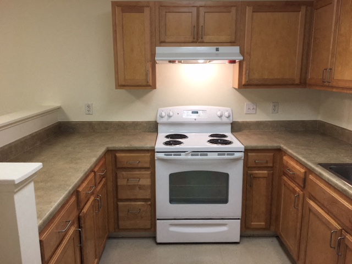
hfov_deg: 61.7
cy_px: 132
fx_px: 295
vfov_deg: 48.2
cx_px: 176
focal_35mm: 29
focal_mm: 4.15
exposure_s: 1/30
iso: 32
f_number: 2.2
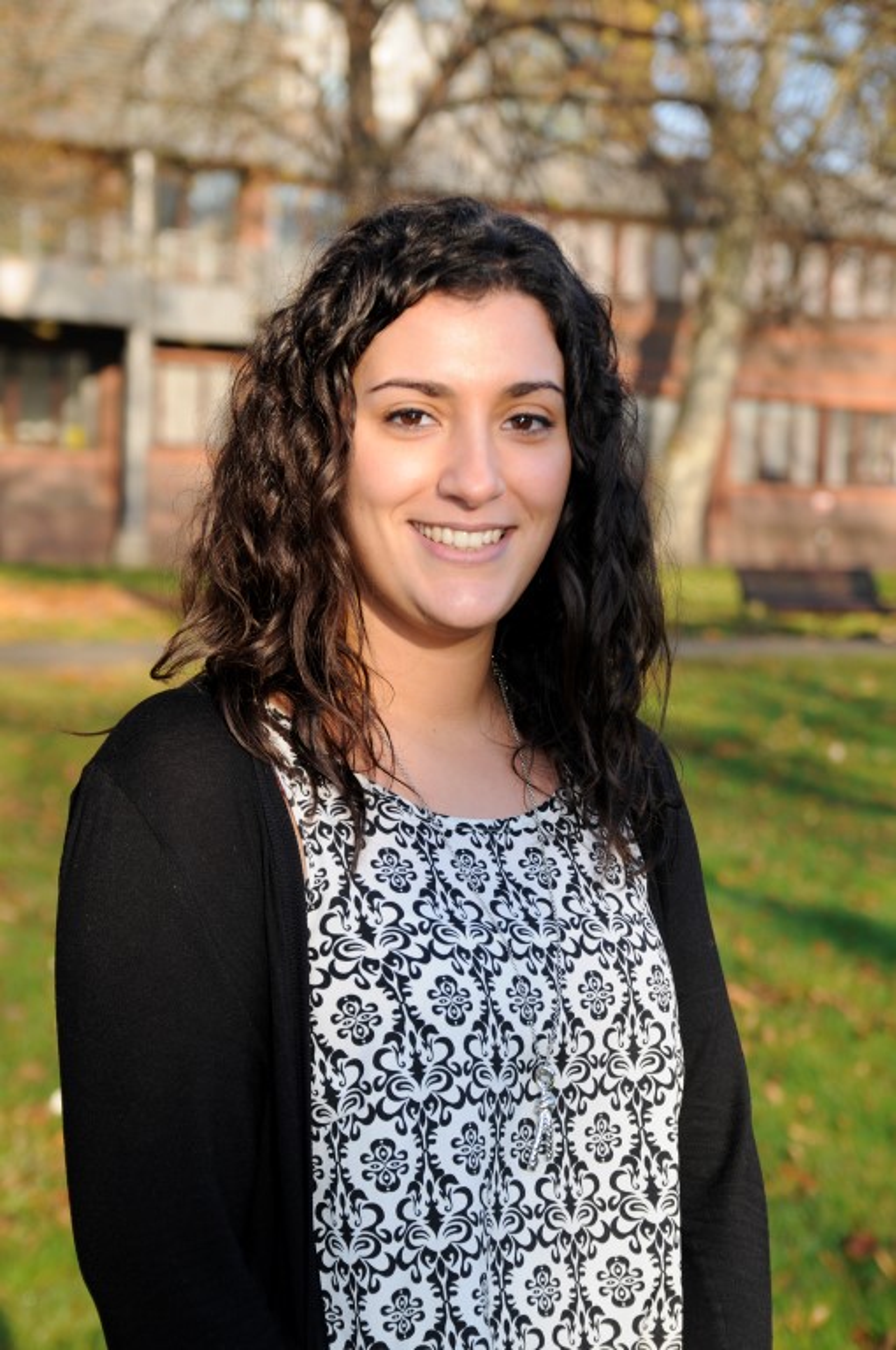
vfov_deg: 27.0
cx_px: 448
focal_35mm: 75
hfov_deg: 18.1
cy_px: 675
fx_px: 2807
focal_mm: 50
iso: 200
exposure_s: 1/125
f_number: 3.5
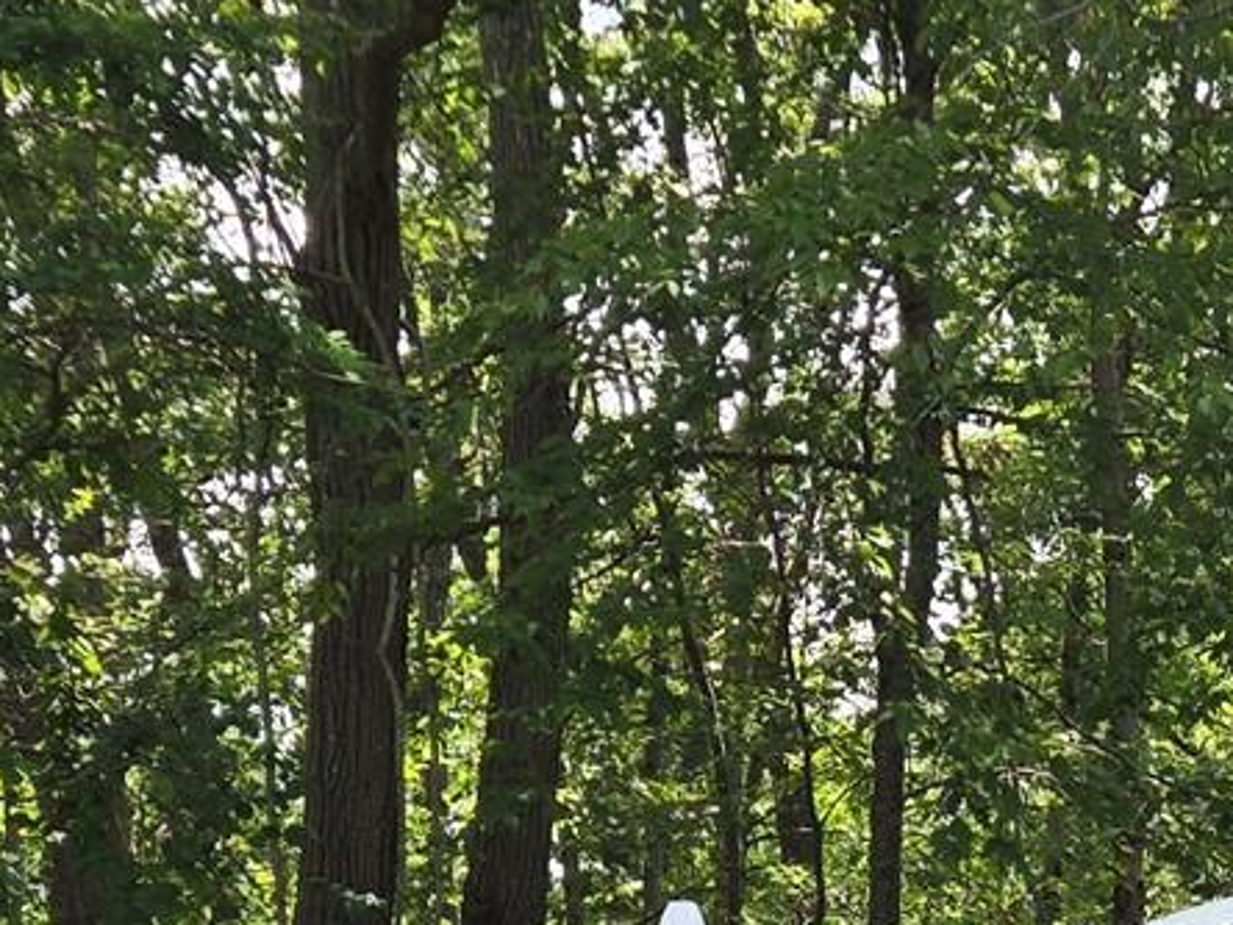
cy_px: 1550
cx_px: 1283
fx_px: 3776
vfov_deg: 12.9
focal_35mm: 106
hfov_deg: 18.0
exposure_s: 1/368
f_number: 1.8
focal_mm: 5.4
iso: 25
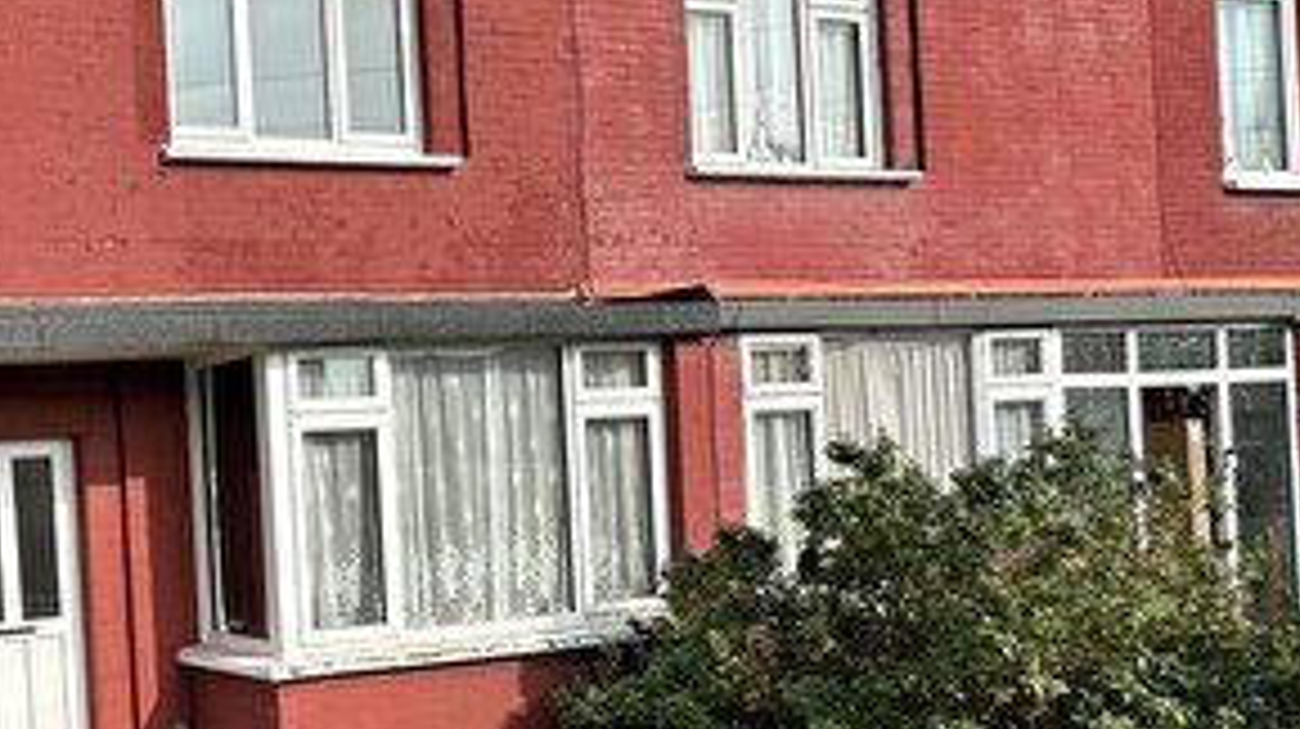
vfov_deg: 31.6
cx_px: -117
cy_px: 506
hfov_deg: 42.8
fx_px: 1274
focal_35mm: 37
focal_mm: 2.22
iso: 40
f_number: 2.2
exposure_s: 1/1715
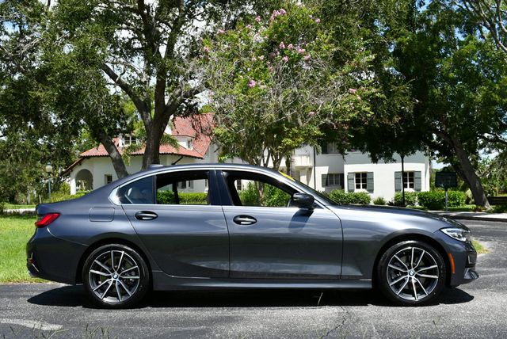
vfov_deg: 29.3
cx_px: 254
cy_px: 170
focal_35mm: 46
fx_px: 648
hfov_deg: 42.7
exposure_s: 1/250
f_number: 8
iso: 110
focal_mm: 23
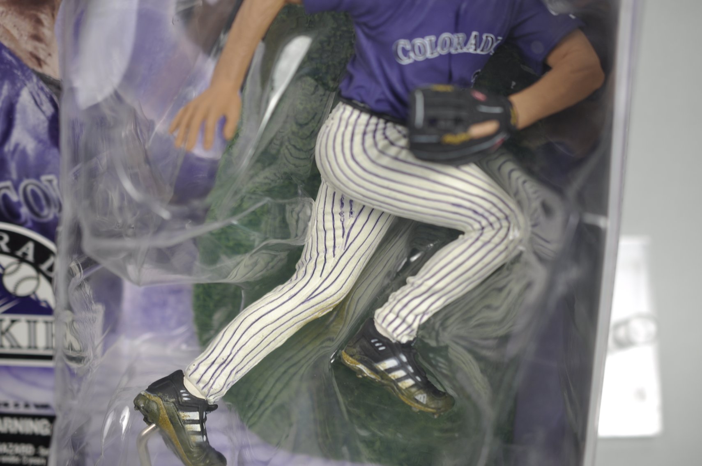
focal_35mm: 60
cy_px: 233
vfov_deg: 22.6
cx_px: 351
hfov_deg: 33.4
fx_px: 1169
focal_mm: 40
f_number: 3.2
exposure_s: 1/40
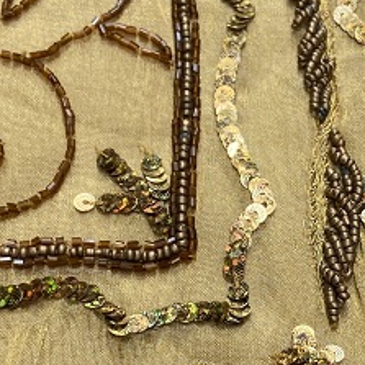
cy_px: 249
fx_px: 1145
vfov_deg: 18.1
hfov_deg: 17.9
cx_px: 315
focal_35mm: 96
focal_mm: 4.25
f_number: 1.8
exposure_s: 1/122
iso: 32
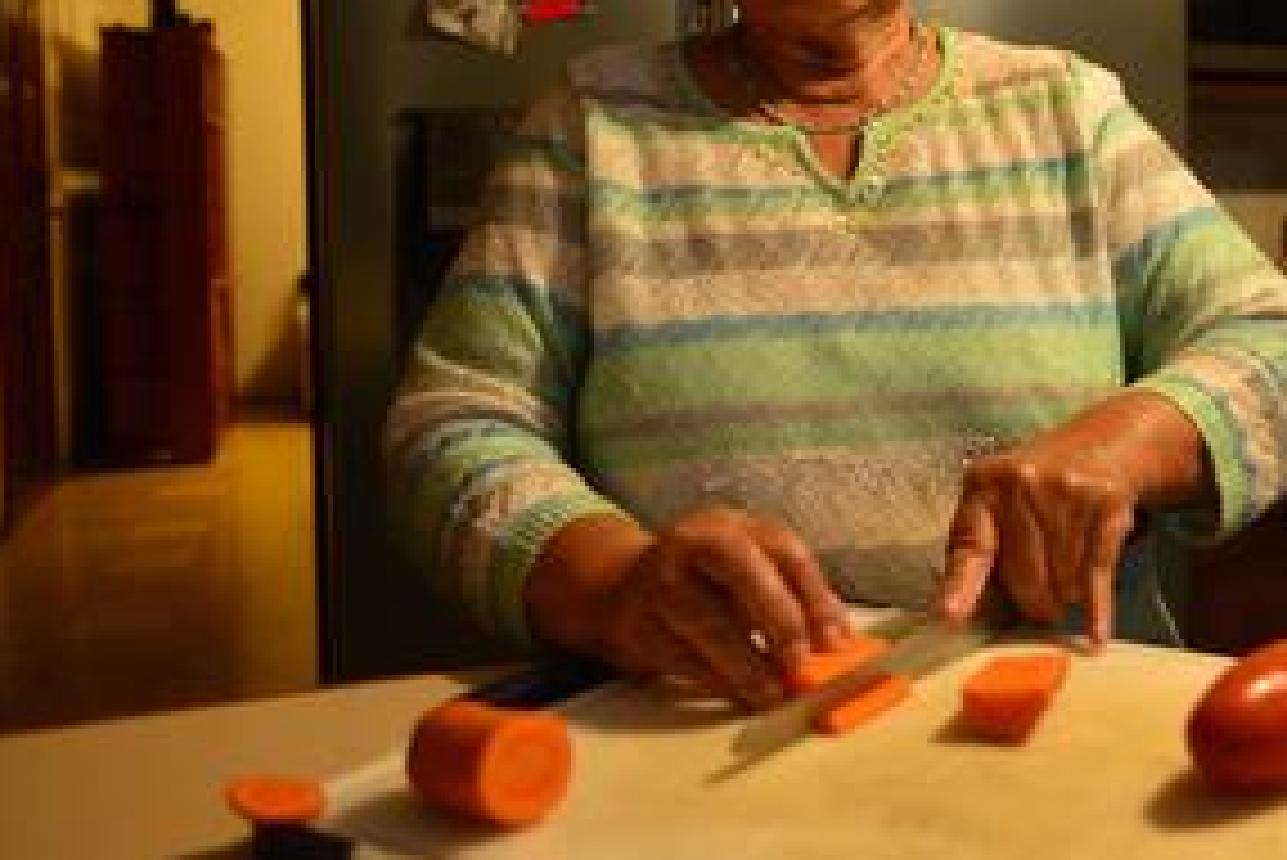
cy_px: 275
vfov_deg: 31.6
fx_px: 1502
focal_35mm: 42
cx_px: 1044
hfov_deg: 44.0
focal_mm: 24
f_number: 2.8
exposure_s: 1/60
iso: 1600
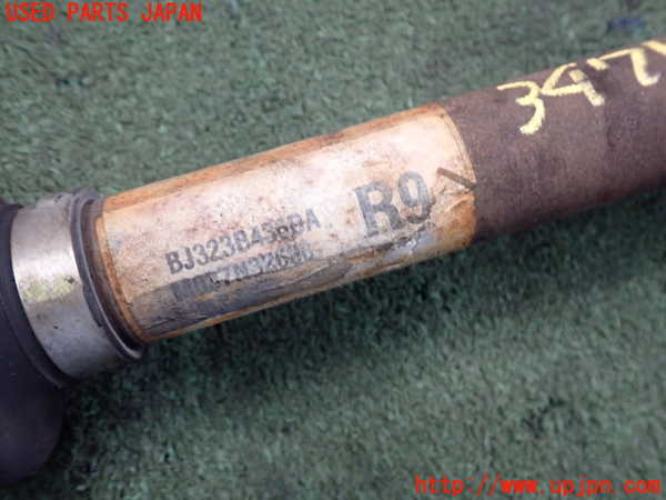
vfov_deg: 46.8
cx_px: 333
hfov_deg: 60.0
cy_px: 250
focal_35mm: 30
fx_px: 577
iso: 640
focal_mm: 5.4
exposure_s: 1/30
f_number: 2.3
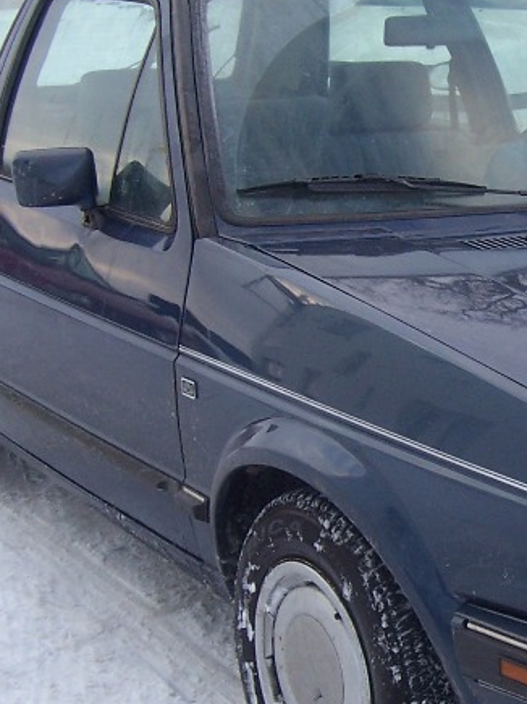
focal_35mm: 77
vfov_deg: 25.3
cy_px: 403
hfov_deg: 18.7
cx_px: 514
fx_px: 1564
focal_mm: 5.6
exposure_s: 1/180
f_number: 2.7
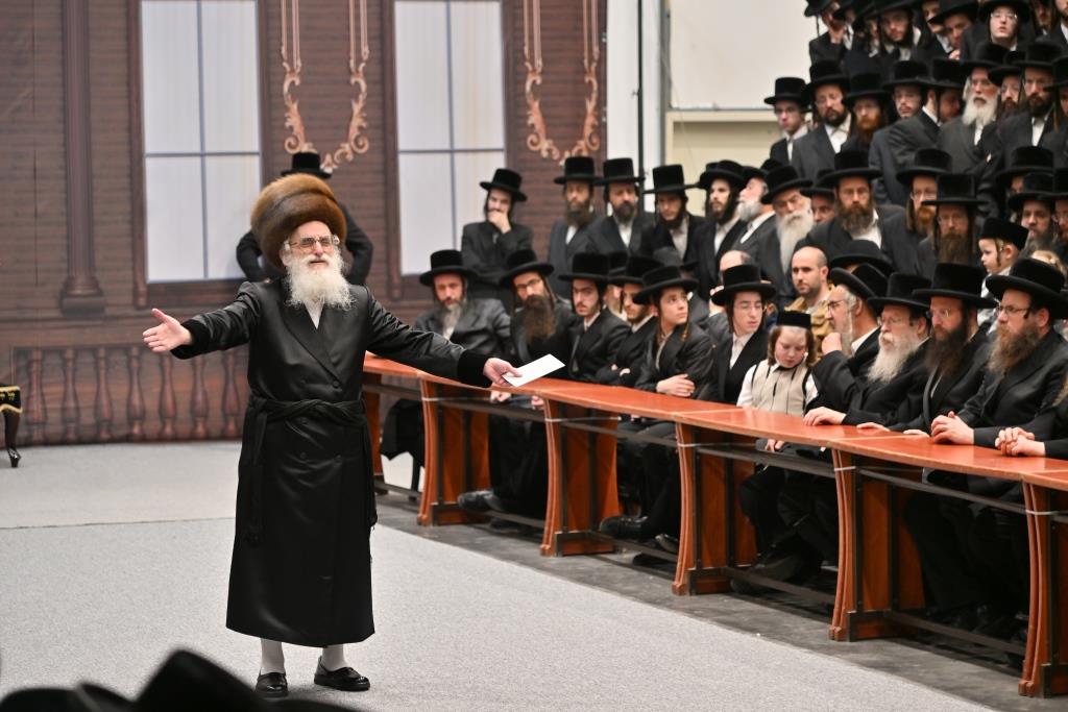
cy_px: 356
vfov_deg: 11.4
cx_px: 534
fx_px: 3560
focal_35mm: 120
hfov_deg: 17.1
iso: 200
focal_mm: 120
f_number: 4
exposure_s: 1/100
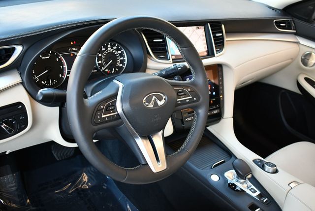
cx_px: 158
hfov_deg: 53.1
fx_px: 315
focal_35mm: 36
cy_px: 106
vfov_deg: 36.9
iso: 800
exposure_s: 1/160
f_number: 3.5
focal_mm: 18
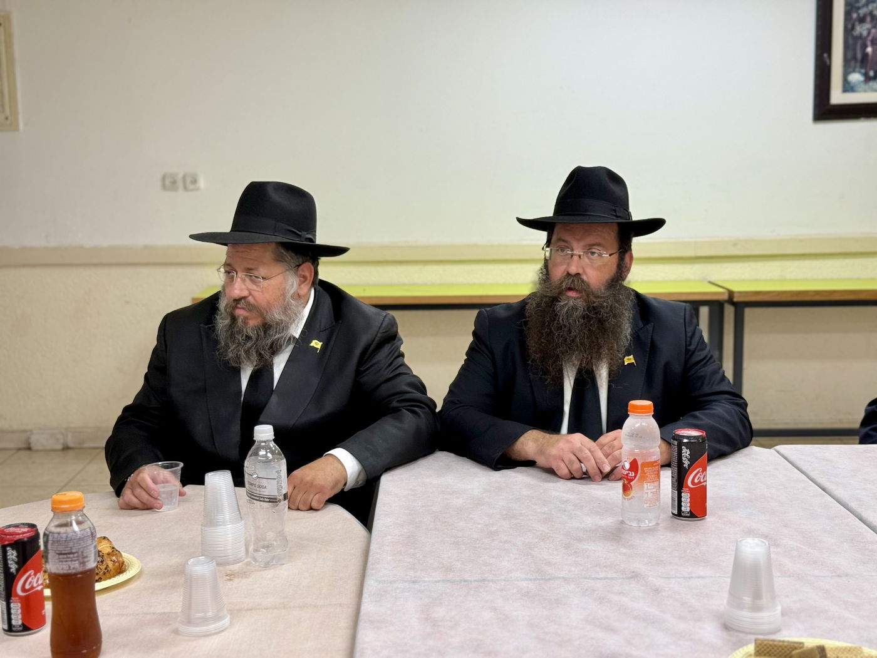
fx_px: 1216
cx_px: 438
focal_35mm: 48
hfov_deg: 39.7
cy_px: 329
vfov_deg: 30.3
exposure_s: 1/50
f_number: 1.78
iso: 64
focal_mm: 6.76
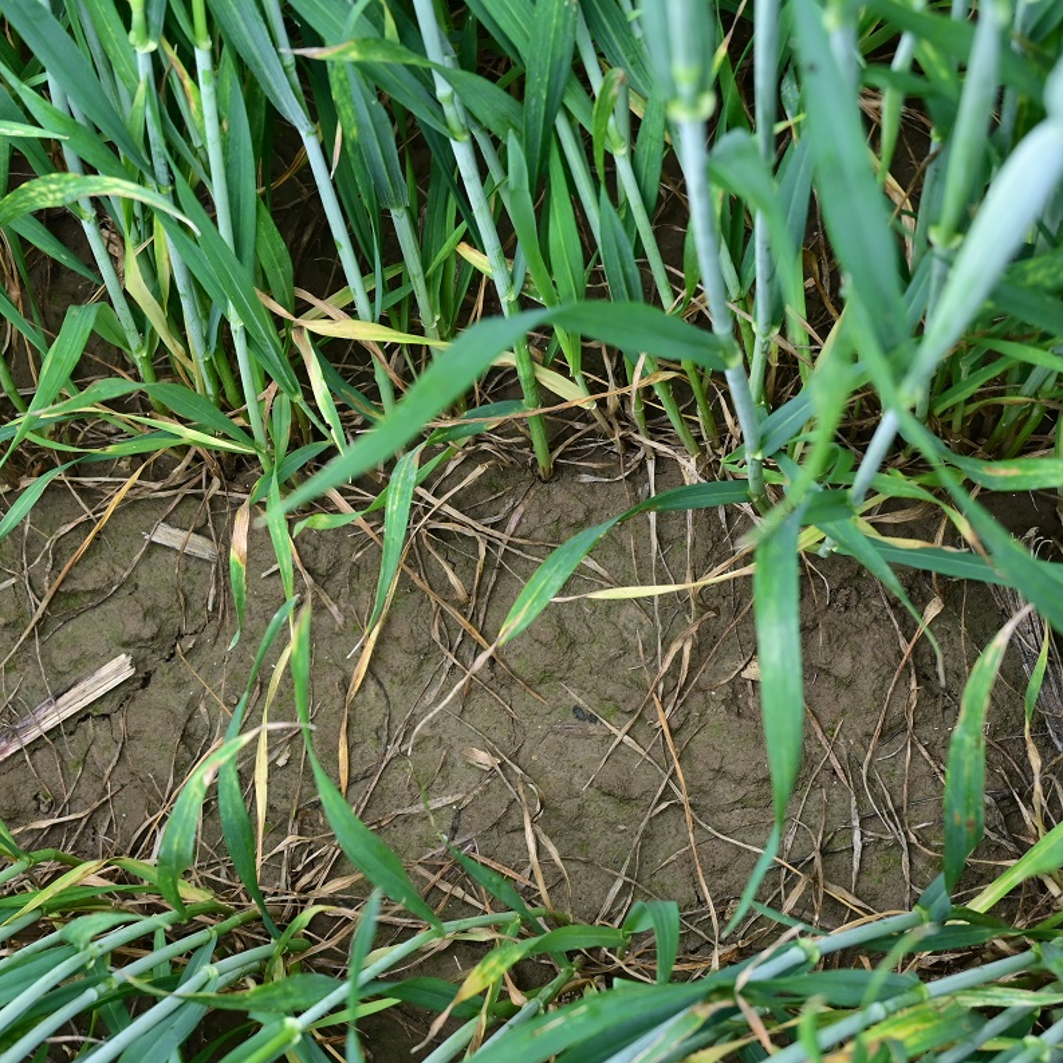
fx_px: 2211
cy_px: 531
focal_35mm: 64
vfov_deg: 27.0
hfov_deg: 26.9
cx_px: 362
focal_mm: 33
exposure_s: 1/50
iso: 200
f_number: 7.1
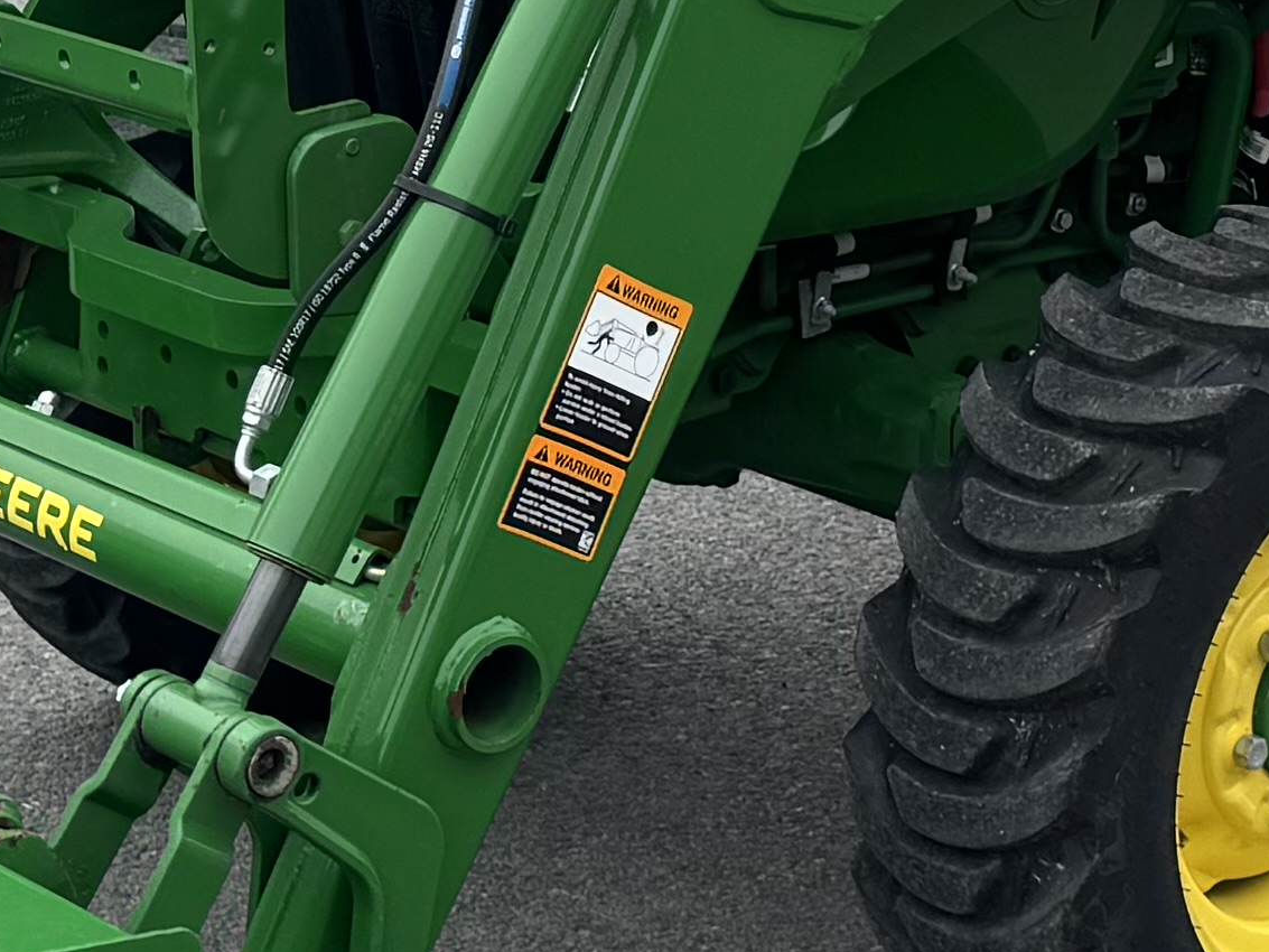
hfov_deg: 16.2
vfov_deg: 12.0
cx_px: 987
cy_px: -184
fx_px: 4436
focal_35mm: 121
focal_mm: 6.76
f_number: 1.78
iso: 80
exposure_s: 1/2041
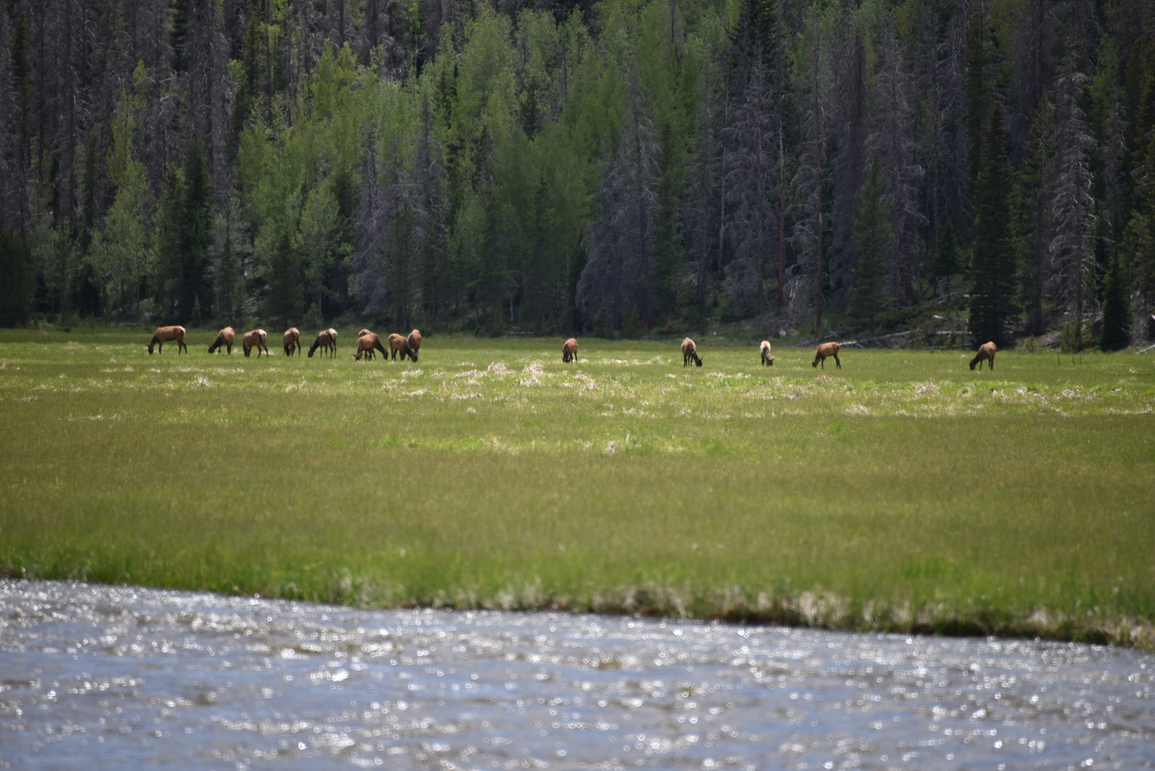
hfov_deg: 6.9
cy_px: 386
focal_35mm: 300
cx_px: 578
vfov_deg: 4.6
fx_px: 9627
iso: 160
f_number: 5.6
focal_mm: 300
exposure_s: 1/640
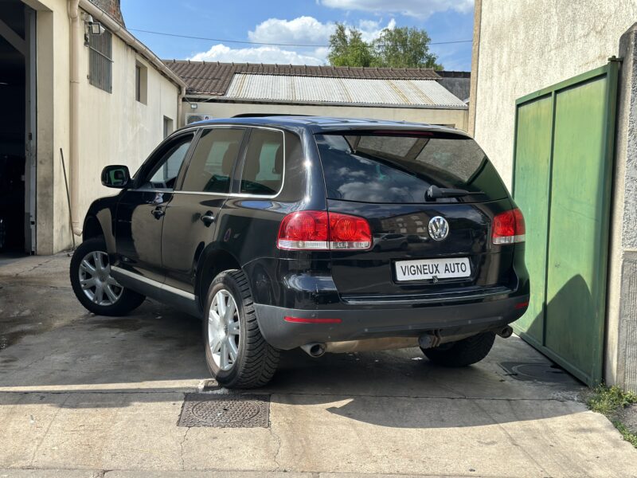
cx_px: 318
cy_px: 239
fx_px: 883
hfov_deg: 39.7
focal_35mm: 48
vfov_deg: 30.3
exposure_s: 1/1815
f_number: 1.78
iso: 64
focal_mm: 6.86
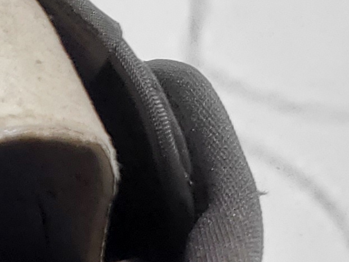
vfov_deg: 8.3
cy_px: 524
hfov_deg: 10.8
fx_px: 1704
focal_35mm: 169
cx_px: -325
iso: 50
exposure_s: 1/234
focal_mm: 4.3
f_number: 1.5
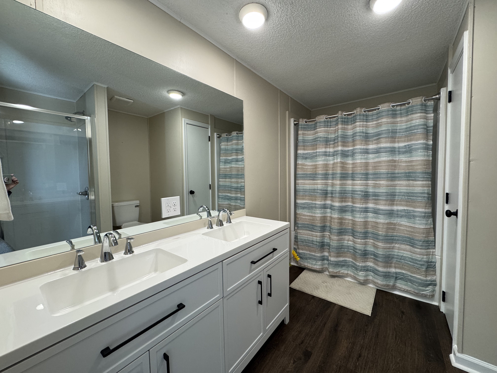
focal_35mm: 14
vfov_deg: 85.7
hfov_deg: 102.1
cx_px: 248
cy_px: 186
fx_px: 201
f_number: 2.2
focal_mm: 2.22
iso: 200
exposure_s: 1/120
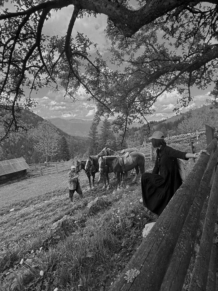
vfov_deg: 102.1
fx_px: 118
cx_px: 109
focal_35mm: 14
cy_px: 146
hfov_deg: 85.7
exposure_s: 1/760
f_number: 2.2
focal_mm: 2.22
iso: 64
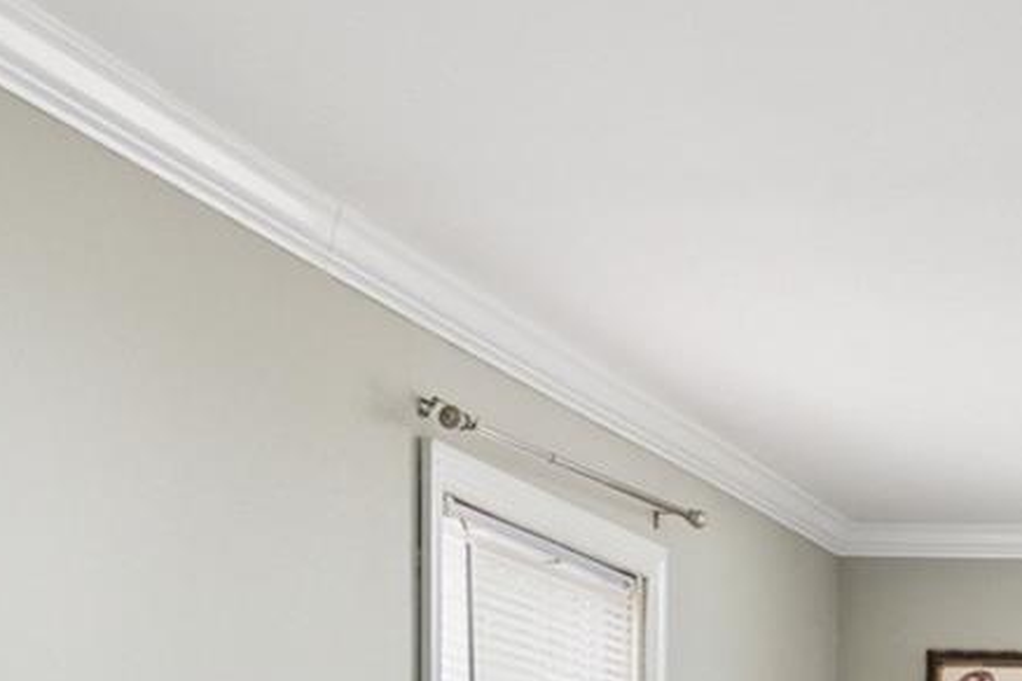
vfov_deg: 17.0
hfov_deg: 24.1
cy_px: 916
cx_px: 1282
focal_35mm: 75
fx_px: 2128
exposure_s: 1/80
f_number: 6.3
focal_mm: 16
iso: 640
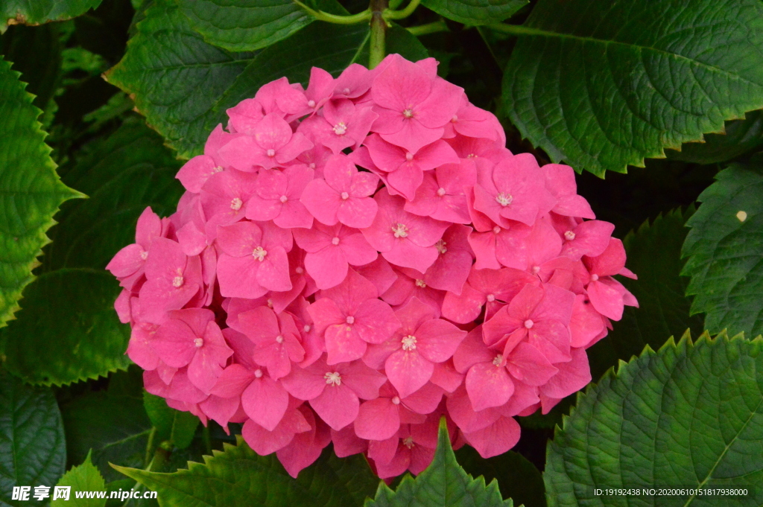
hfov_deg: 11.0
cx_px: 382
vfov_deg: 7.3
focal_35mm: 188
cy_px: 254
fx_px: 3971
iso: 6400
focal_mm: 125
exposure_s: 1/60
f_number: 32
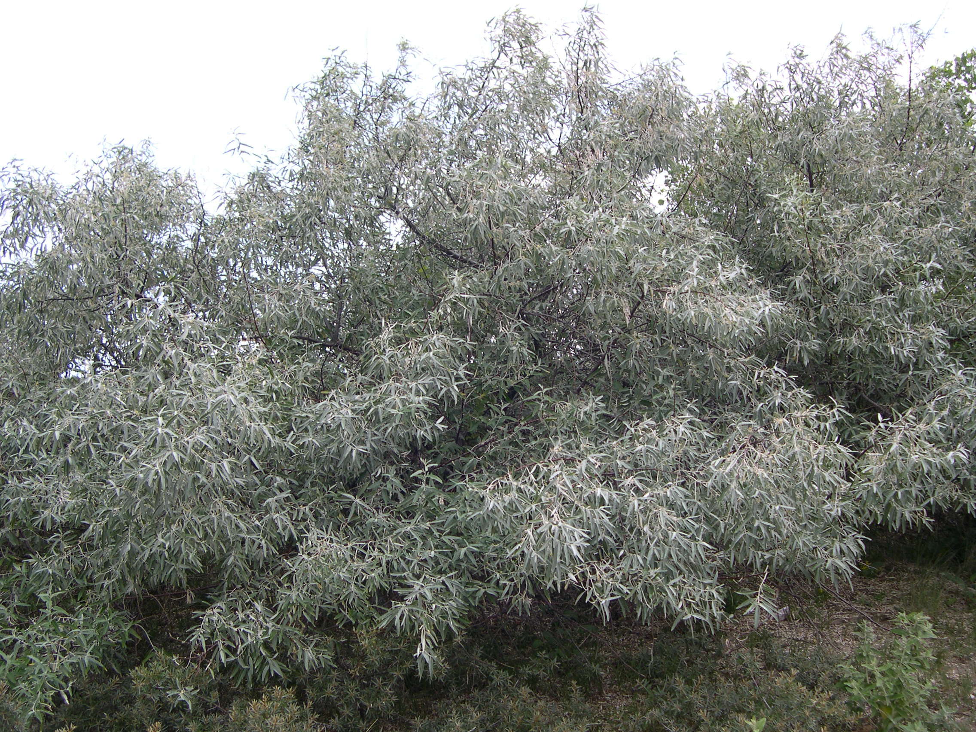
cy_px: 366
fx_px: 1071
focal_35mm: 38
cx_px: 488
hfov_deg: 49.0
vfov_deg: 37.7
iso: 100
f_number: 2.8
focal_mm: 8
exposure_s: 1/220
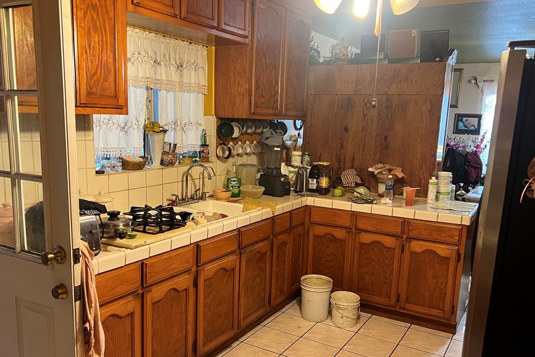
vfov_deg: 41.0
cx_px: 258
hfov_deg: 58.7
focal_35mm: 32
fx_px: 476
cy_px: 210
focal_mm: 5.7
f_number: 1.5
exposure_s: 1/60
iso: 400
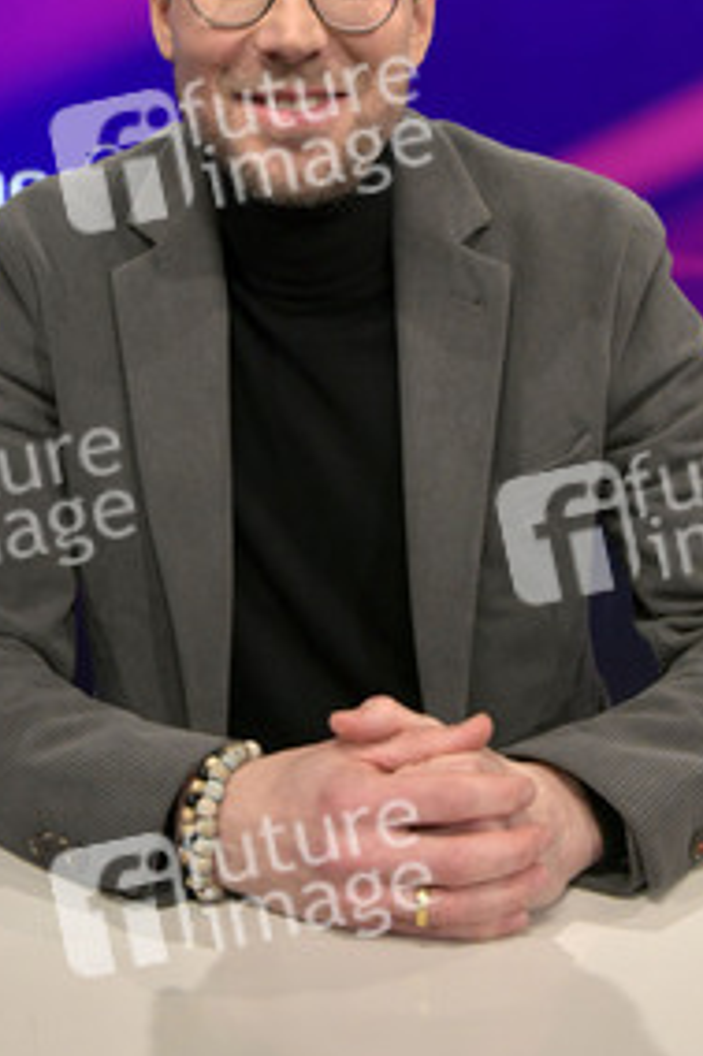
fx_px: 1320
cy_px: 331
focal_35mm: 45
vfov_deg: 42.9
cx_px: 350
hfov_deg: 29.8
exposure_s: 1/200
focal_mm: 32
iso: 1600
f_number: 6.3
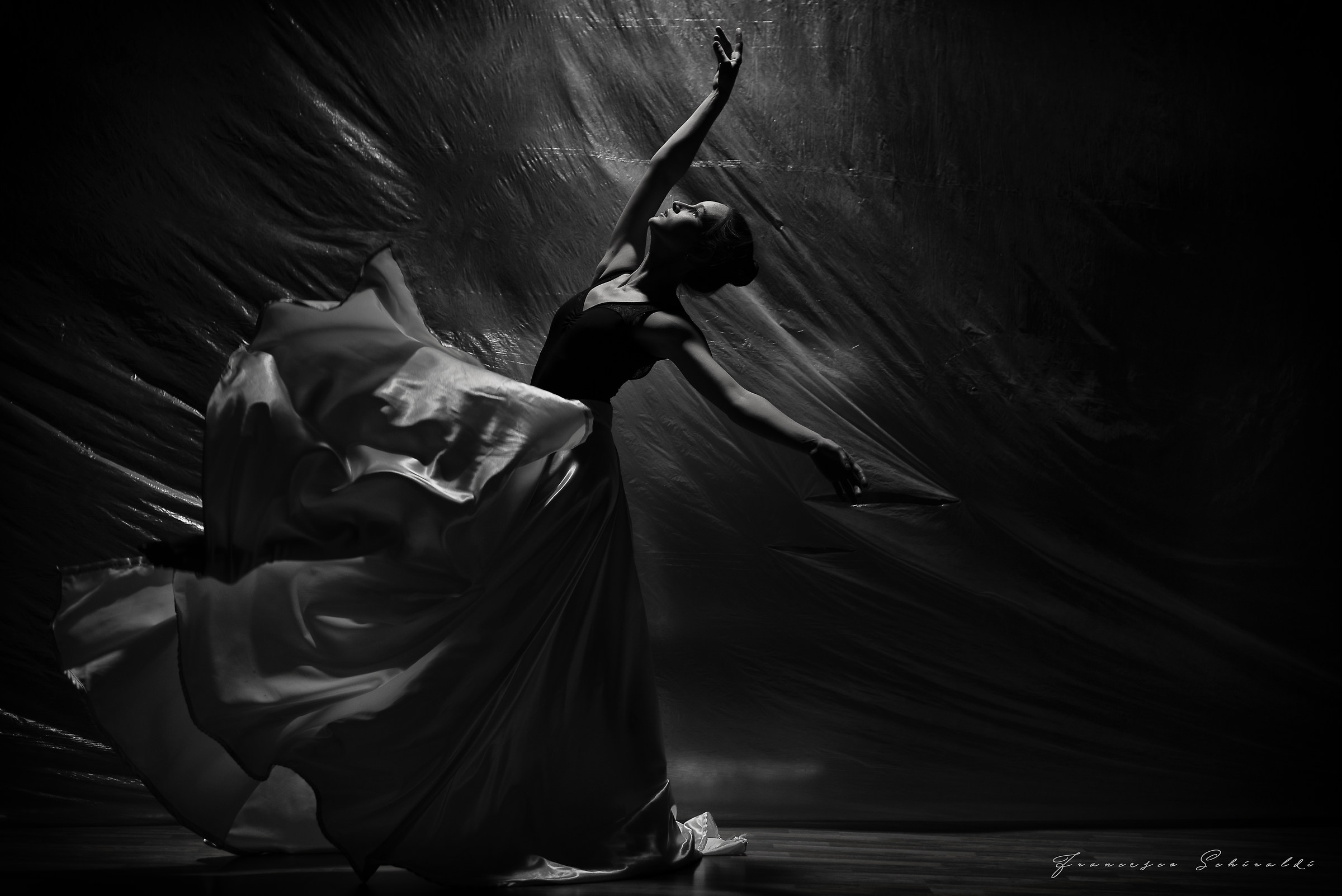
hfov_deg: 39.6
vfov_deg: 27.0
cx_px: 671
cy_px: 448
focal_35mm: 50
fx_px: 1864
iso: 320
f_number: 2.5
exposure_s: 1/250
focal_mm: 50
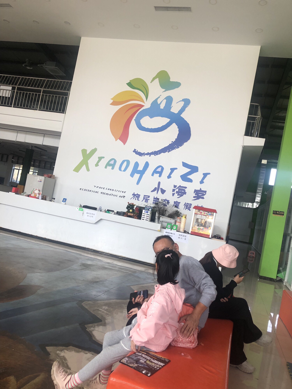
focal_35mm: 28
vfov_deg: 63.4
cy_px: 194
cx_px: 146
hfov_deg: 49.7
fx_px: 315
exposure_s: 1/100
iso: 40
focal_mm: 3.99
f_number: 1.8
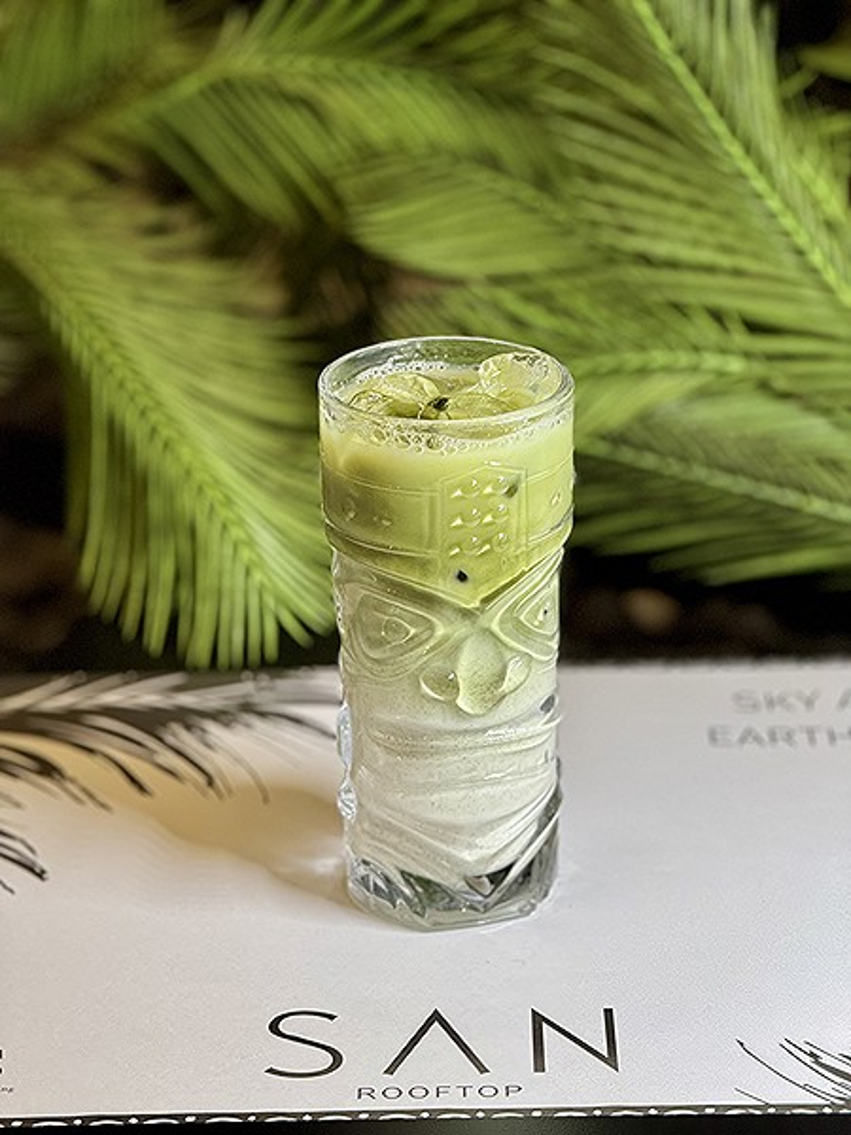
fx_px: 3933
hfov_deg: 12.3
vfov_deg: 16.4
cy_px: 568
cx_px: 426
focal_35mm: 120
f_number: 2.8
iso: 320
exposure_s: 1/59
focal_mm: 15.66
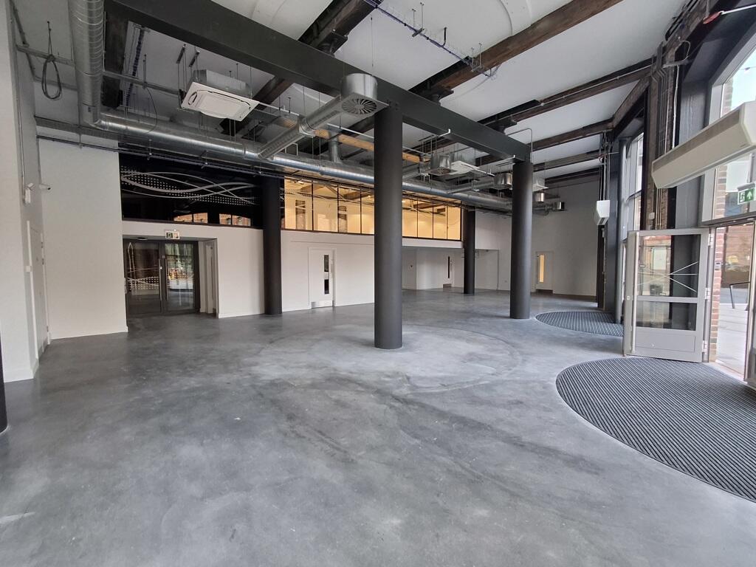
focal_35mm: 16
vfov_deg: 78.1
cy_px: 284
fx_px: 349
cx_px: 378
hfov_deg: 94.5
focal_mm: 1.64
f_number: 2.2
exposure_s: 1/50
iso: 100
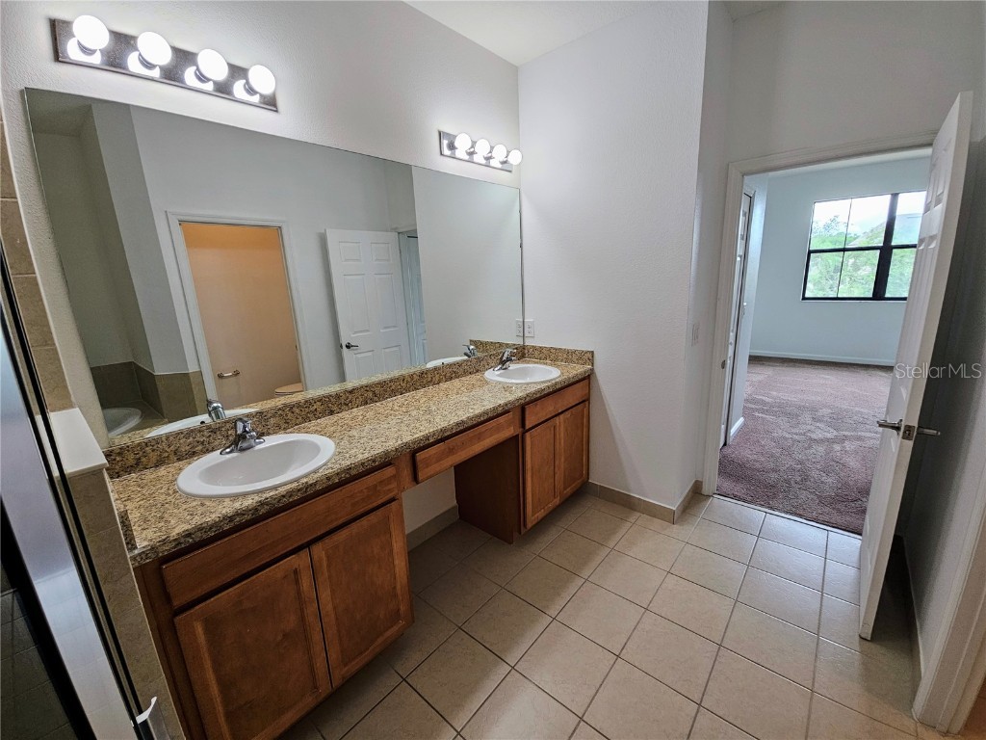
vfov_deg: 89.9
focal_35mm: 13
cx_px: 493
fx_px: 370
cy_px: 370
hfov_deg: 106.2
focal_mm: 2.2
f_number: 2.2
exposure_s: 1/60
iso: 80
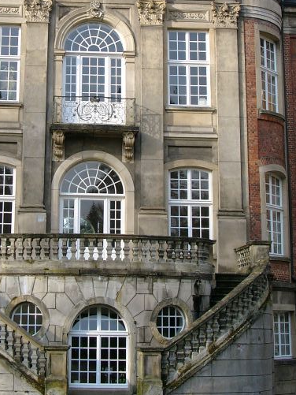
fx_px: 855
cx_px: 99
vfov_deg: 25.7
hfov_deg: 19.6
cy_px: 108
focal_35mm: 75
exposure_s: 1/352
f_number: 4
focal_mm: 9.82
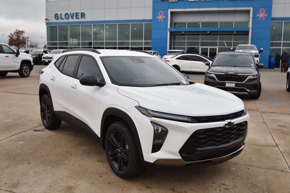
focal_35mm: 37
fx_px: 298
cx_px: 142
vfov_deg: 35.9
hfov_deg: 51.9
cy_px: 99
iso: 100
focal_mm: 24
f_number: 4.5
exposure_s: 1/200
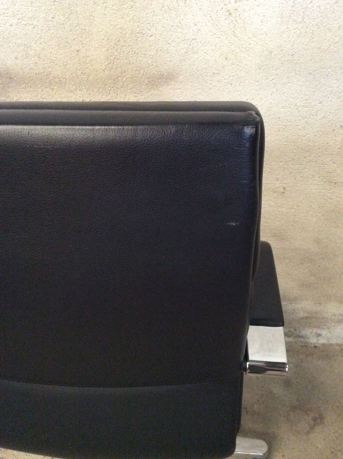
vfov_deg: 56.9
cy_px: 230
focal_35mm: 32
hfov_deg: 44.1
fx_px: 424
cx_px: 172
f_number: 2.4
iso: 640
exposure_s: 1/17
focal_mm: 3.3
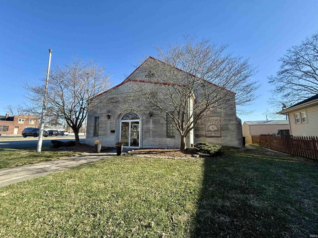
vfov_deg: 85.7
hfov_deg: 102.1
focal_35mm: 14
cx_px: 159
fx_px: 129
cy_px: 119
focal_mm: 2.22
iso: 64
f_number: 2.2
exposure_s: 1/799
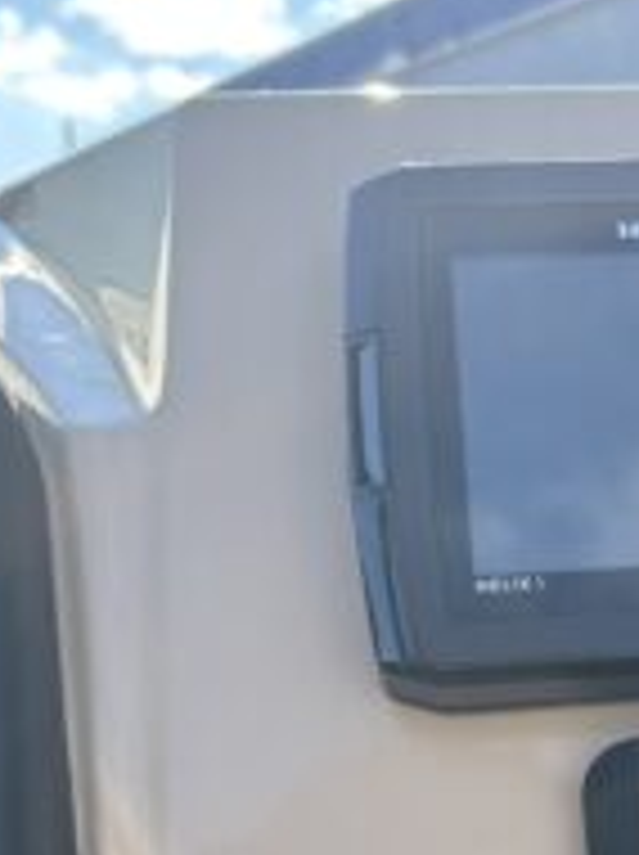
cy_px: 756
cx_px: 844
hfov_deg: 18.6
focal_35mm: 73
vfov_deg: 25.9
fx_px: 1801
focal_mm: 5.96
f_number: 1.6
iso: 50
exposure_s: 1/781
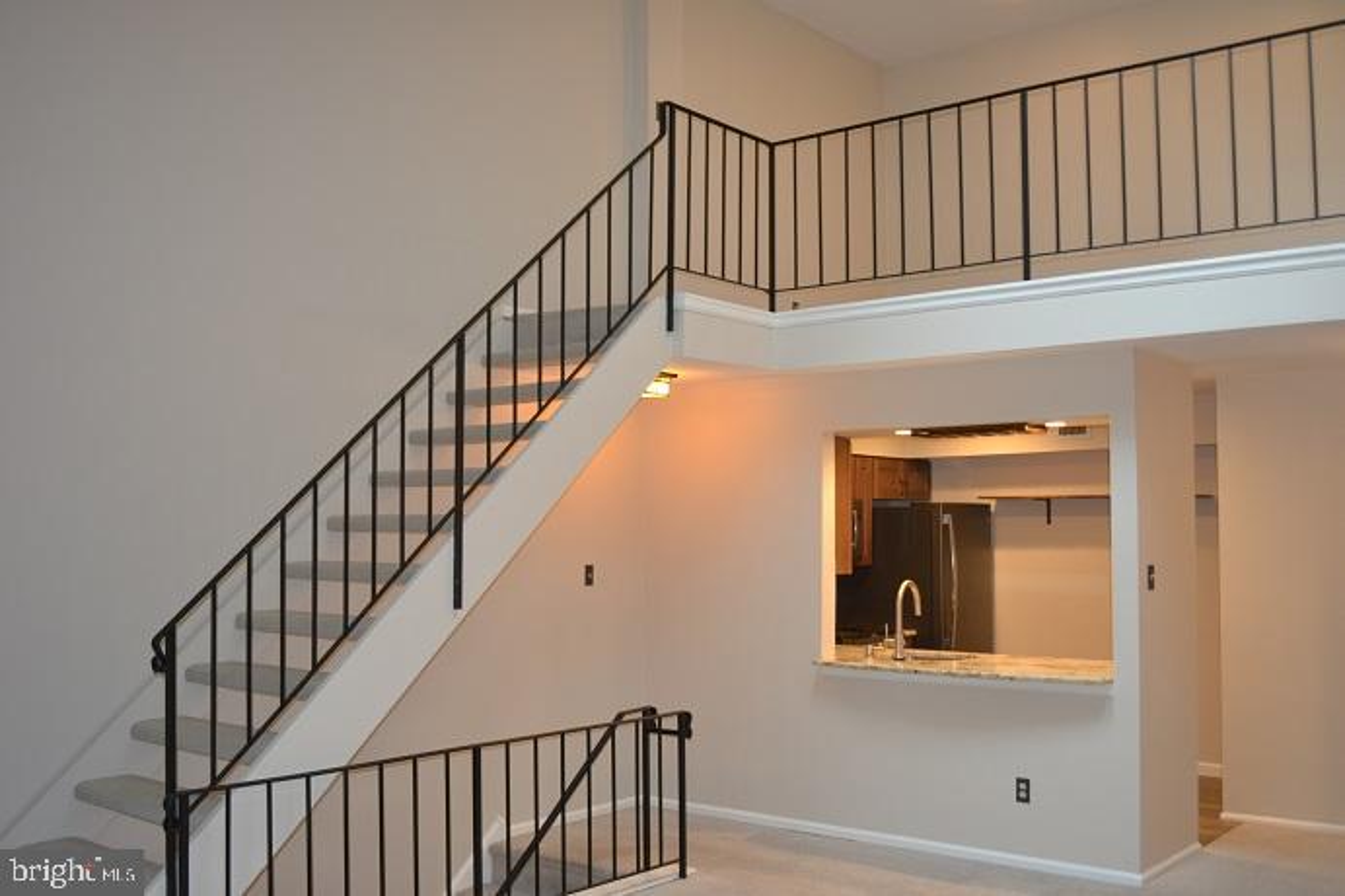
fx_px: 1344
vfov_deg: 36.8
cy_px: 448
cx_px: 672
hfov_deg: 53.2
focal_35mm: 36
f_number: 4
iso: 400
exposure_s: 1/25
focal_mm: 24
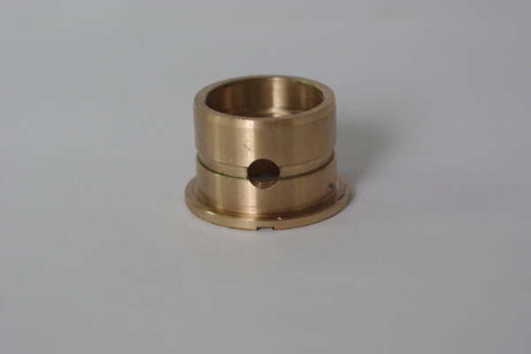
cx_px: 266
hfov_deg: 17.1
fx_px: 1770
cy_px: 177
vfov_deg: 11.4
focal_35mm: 120
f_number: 8
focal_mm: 80
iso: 800
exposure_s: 1/30
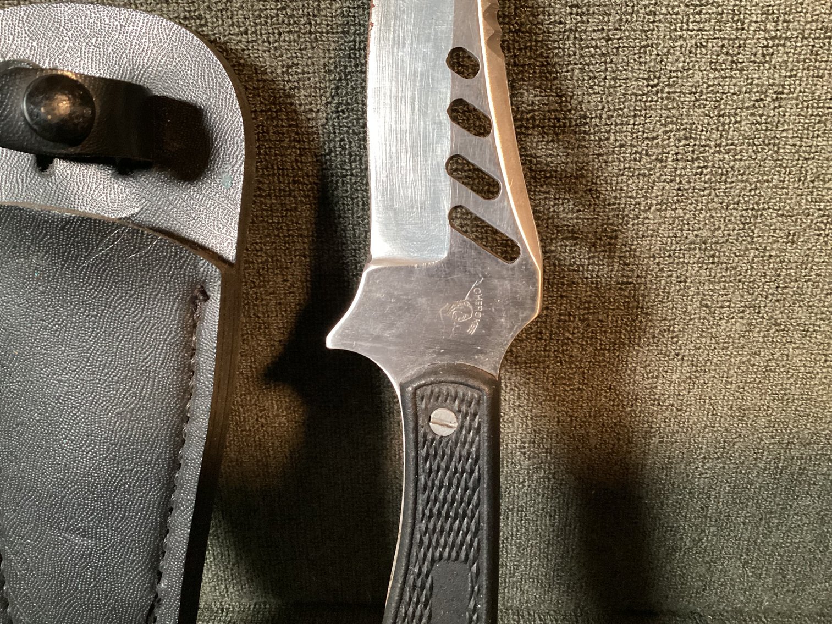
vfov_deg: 45.4
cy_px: 312
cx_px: 416
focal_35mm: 31
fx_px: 745
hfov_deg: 58.3
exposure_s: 1/40
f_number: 2.4
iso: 400
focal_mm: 3.3
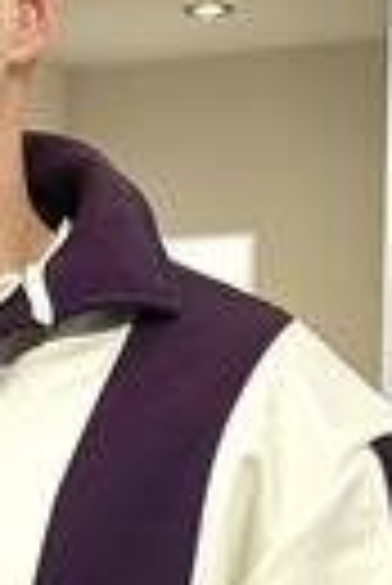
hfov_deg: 7.6
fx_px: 2916
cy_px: 716
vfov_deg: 11.2
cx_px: -113
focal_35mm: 179
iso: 64
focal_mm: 6.76
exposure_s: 1/100
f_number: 1.78
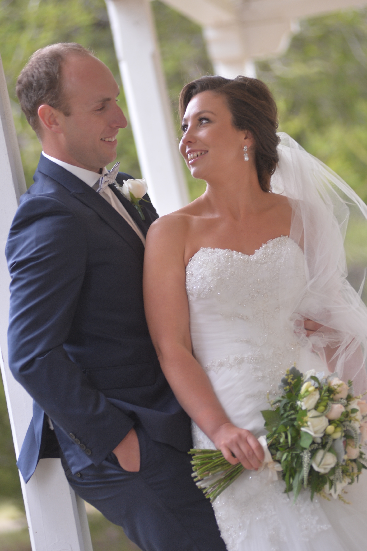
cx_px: 204
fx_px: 2939
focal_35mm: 192
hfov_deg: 7.1
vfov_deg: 10.7
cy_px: 263
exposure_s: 1/250
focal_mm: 155
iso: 400
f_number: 2.8
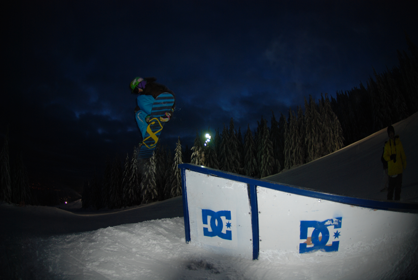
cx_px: 209
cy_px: 140
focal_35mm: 16
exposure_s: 1/60
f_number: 2.8
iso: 200
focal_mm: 10.5
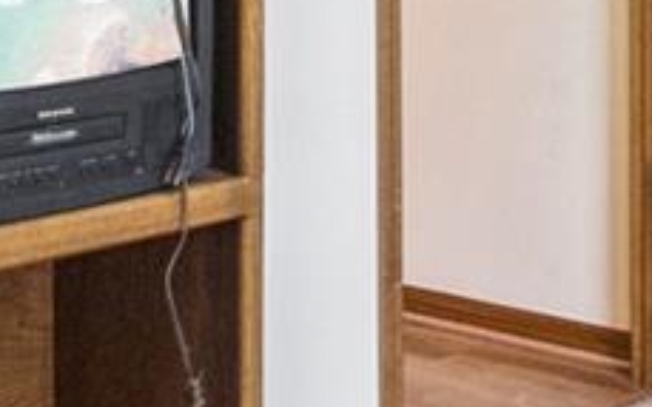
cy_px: -233
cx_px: 720
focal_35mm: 107
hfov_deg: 18.7
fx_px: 1901
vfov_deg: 11.6
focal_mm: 10
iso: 1600
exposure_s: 1/10
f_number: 11
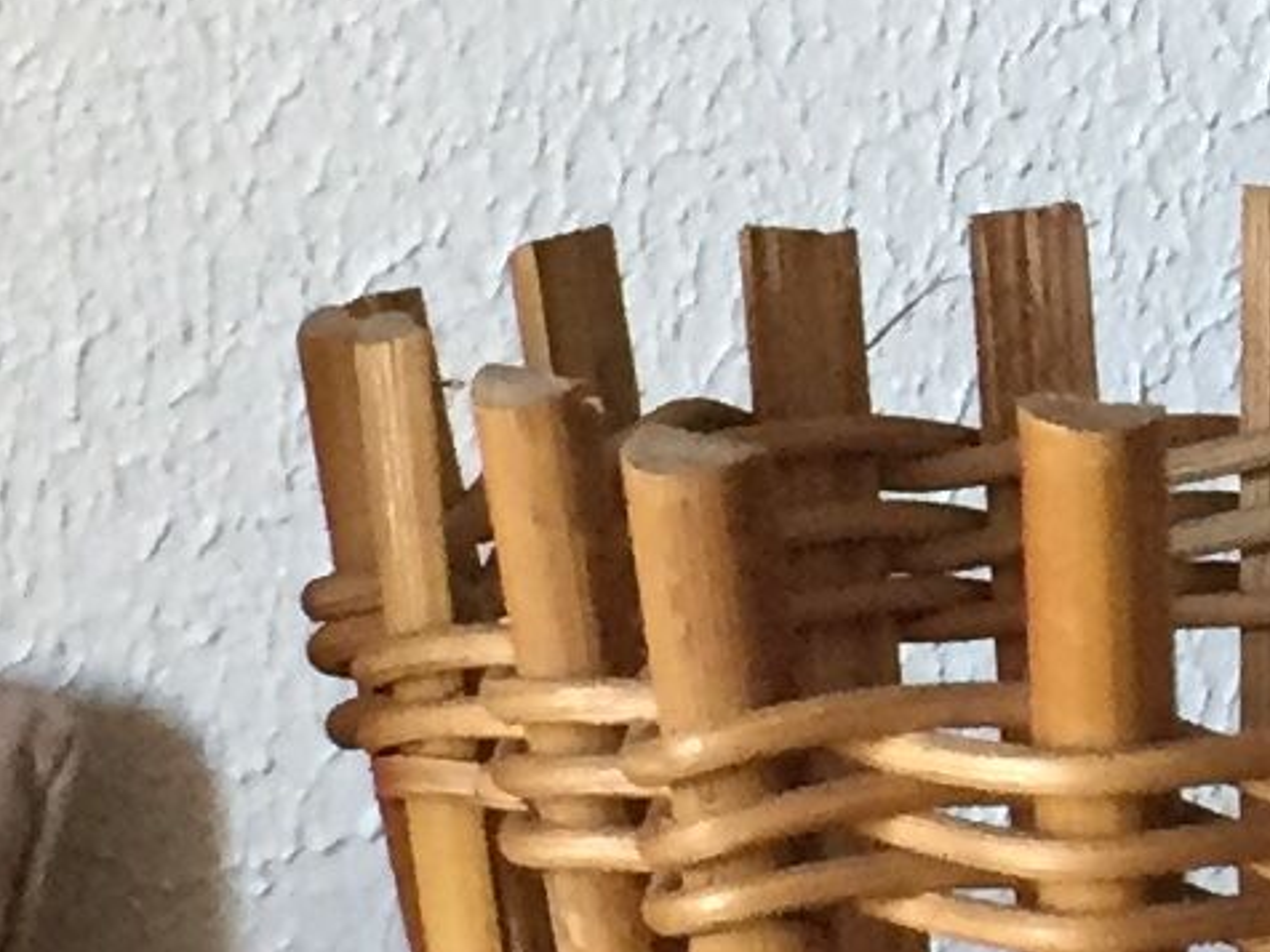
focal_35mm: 199
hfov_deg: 9.8
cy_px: 256
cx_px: 1382
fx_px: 7301
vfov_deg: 7.5
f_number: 2.2
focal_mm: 4.15
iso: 200
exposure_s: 1/33
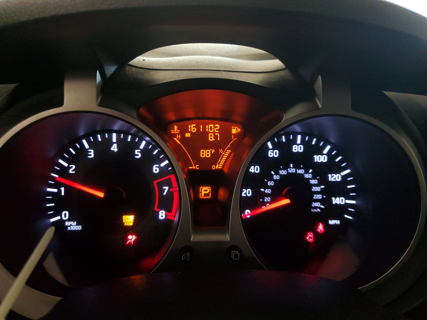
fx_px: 321
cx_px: 214
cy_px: 160
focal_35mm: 26
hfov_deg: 67.3
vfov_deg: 53.1
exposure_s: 1/60.2
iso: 235
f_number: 1.5
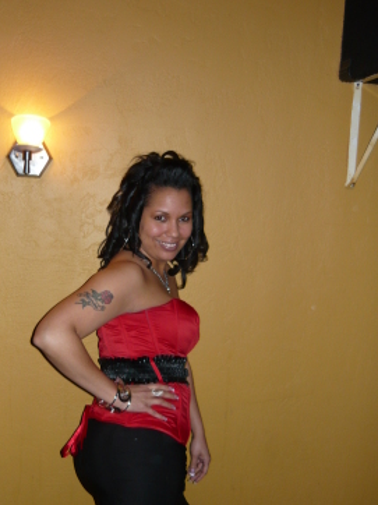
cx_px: 146
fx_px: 598
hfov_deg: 34.9
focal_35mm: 41
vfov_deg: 45.6
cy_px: 303
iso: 100
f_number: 2.8
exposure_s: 1/30
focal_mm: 5.5
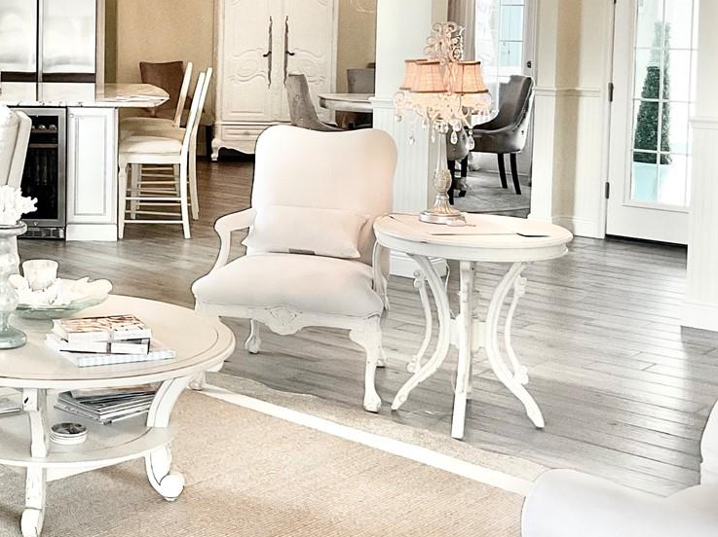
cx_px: 100
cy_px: 99
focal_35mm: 63
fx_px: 1306
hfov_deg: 29.7
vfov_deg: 22.9
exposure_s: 1/120
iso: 64
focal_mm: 3
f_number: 1.8
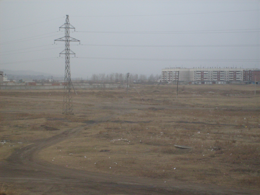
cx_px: 130
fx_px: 796
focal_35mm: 106
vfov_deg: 14.0
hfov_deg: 18.5
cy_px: 98
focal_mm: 17.4
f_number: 4.9
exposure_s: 1/90
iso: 100
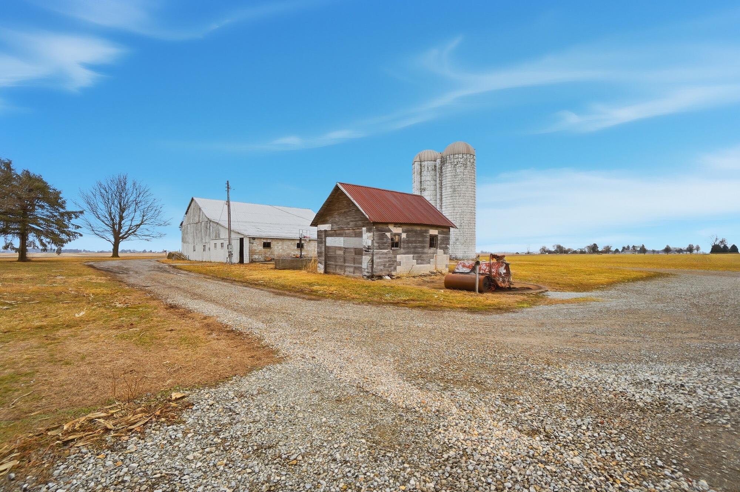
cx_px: 370
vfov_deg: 77.2
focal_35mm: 15
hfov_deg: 100.5
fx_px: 308
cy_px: 246
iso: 100
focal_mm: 10
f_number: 4
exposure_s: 1/3200
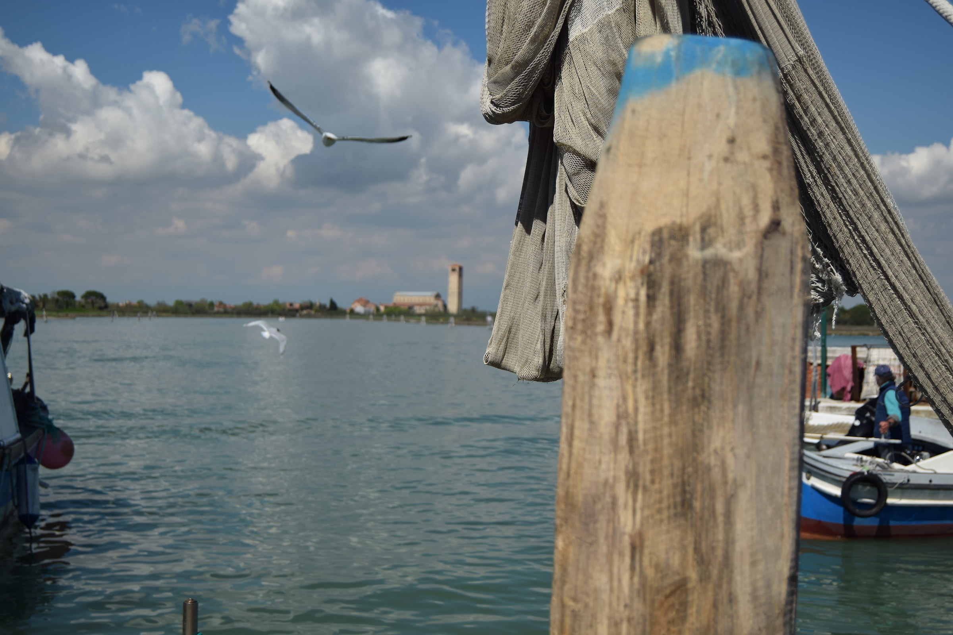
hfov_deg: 35.1
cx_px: 476
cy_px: 318
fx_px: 1509
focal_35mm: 57
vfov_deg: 23.8
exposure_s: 1/640
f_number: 4.8
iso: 100
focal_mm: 38
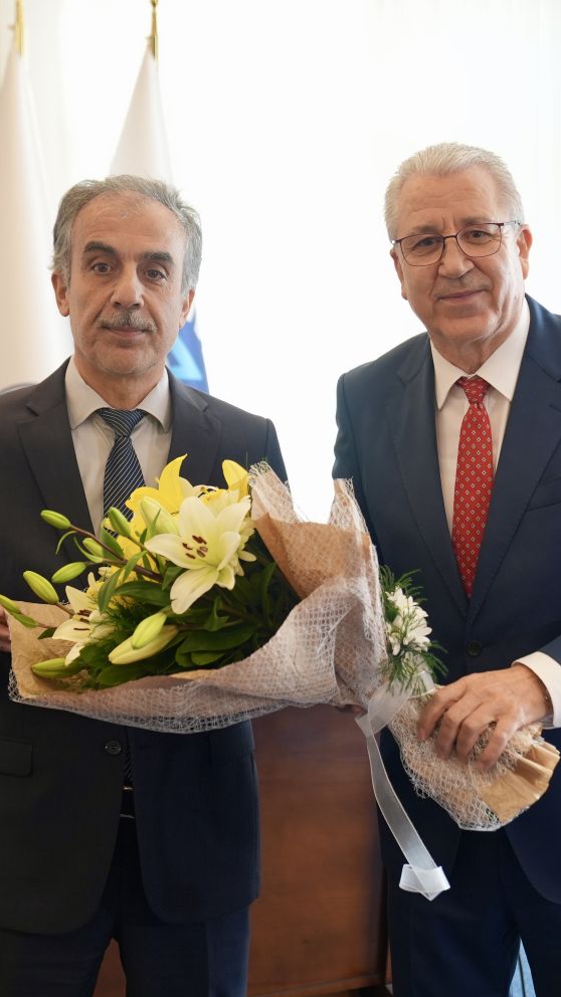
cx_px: 351
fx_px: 2010
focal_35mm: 76
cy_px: 500
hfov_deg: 15.9
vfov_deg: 27.9
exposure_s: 1/160
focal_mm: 48
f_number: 3.2
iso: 800
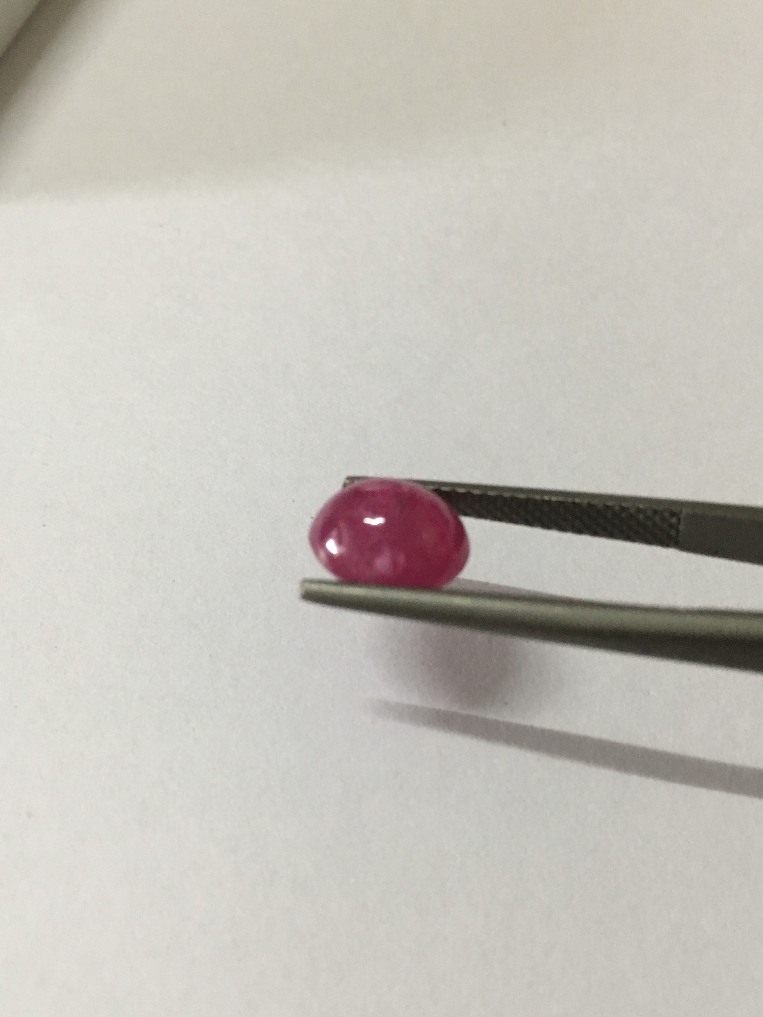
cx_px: 382
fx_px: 852
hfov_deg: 48.2
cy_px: 508
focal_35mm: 29
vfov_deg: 61.7
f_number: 2.2
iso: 160
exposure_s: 1/33
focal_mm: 4.15
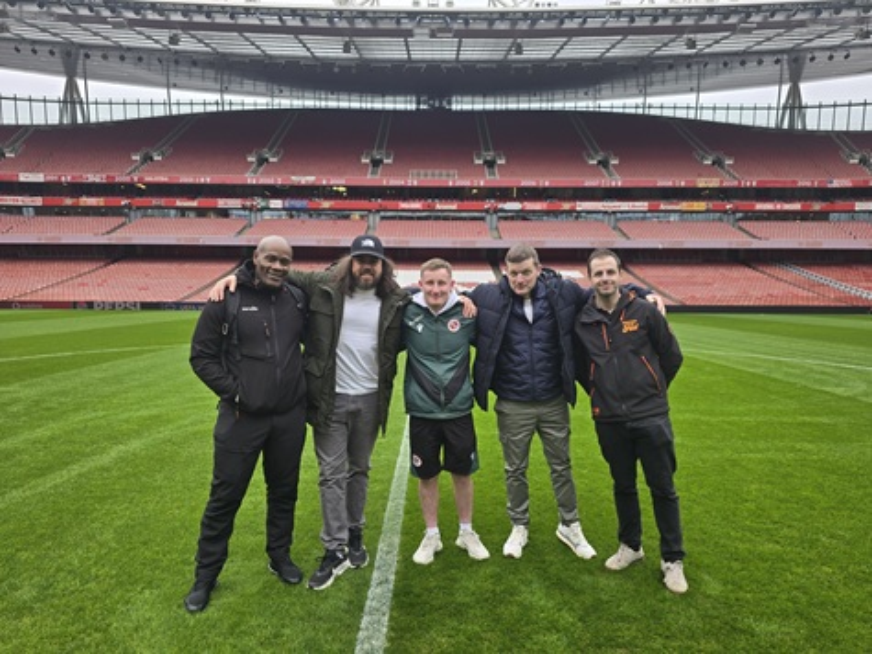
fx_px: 579
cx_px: 436
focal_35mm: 23
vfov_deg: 58.9
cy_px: 327
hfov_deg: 73.9
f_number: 1.7
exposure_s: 1/180
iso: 16
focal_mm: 6.3
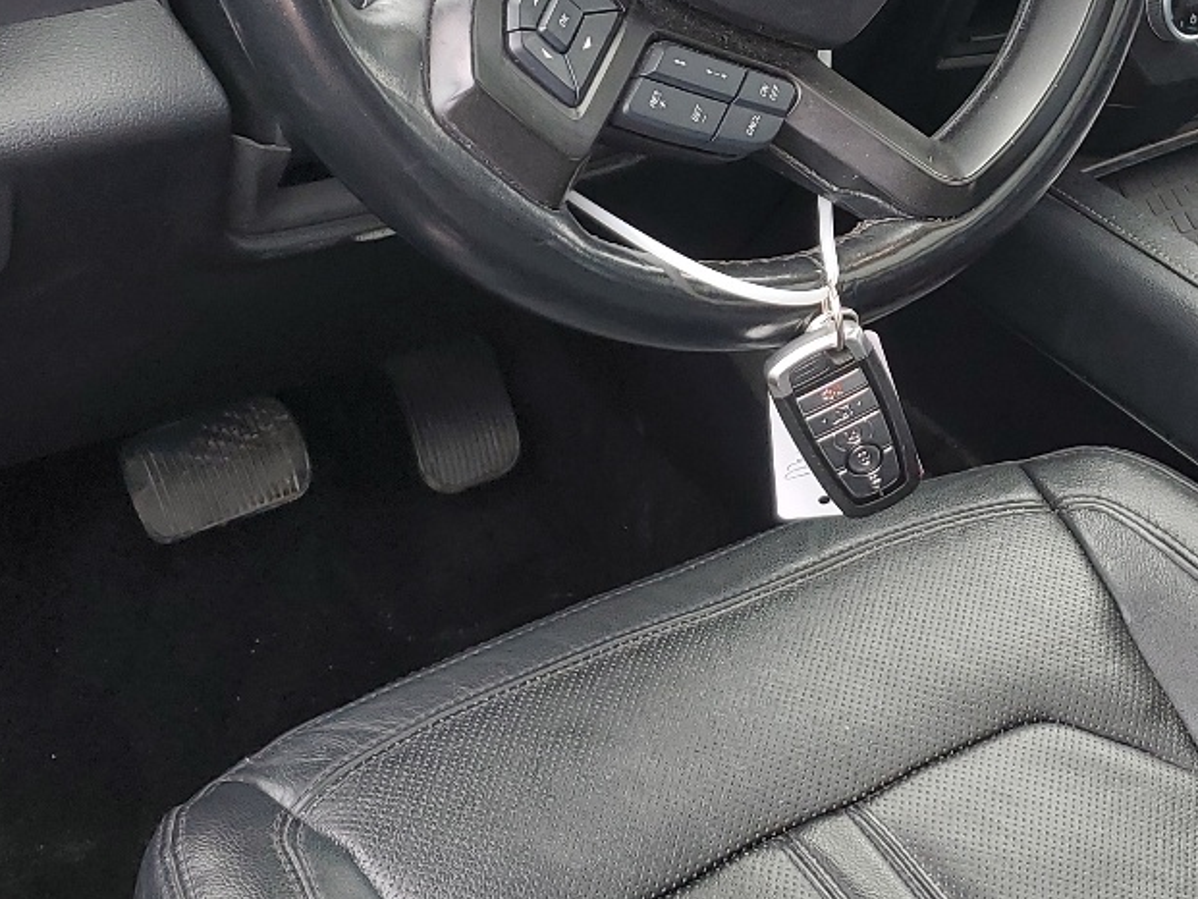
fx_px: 2319
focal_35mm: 67
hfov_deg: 28.4
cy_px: 289
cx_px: 936
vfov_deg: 21.8
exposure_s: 1/102
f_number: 1.5
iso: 50
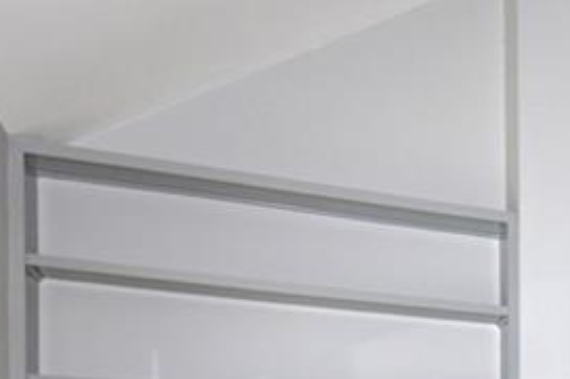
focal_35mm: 64
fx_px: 1013
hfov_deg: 26.5
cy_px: 542
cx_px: 746
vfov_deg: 19.0
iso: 400
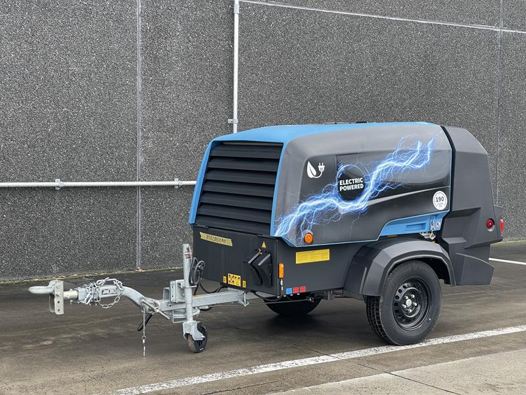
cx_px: 263
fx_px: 972
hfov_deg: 30.3
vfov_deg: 22.9
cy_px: 198
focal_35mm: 64
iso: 40
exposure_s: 1/99
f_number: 2.2
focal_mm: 7.5
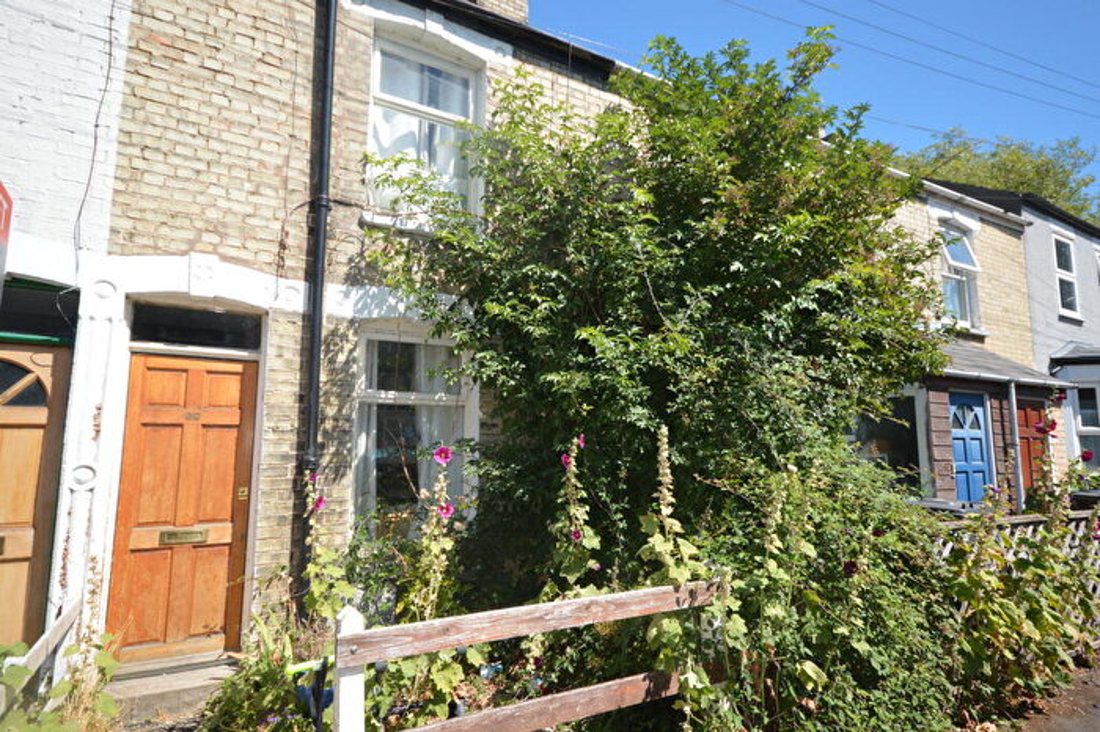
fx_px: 596
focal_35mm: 20
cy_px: 366
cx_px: 550
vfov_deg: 63.2
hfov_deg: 85.4
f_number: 6.3
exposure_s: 1/200
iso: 100
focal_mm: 13
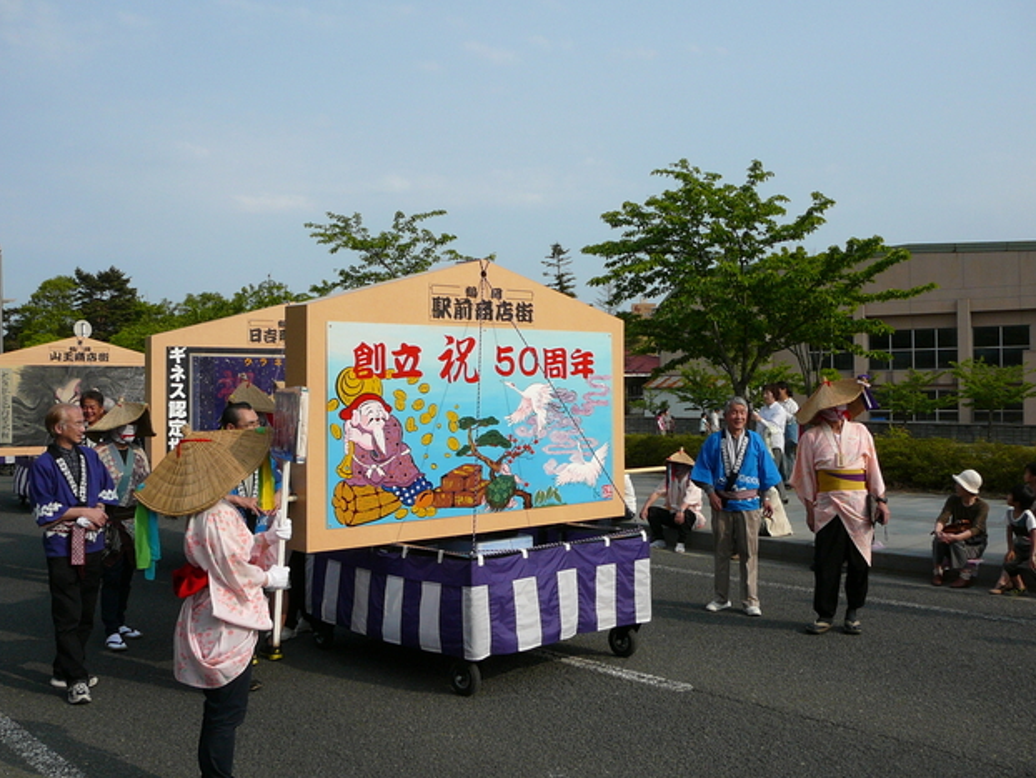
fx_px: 1078
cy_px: 385
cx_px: 508
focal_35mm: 36
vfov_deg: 39.7
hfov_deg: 51.3
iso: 80
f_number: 5
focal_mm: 5.2
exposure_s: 1/640
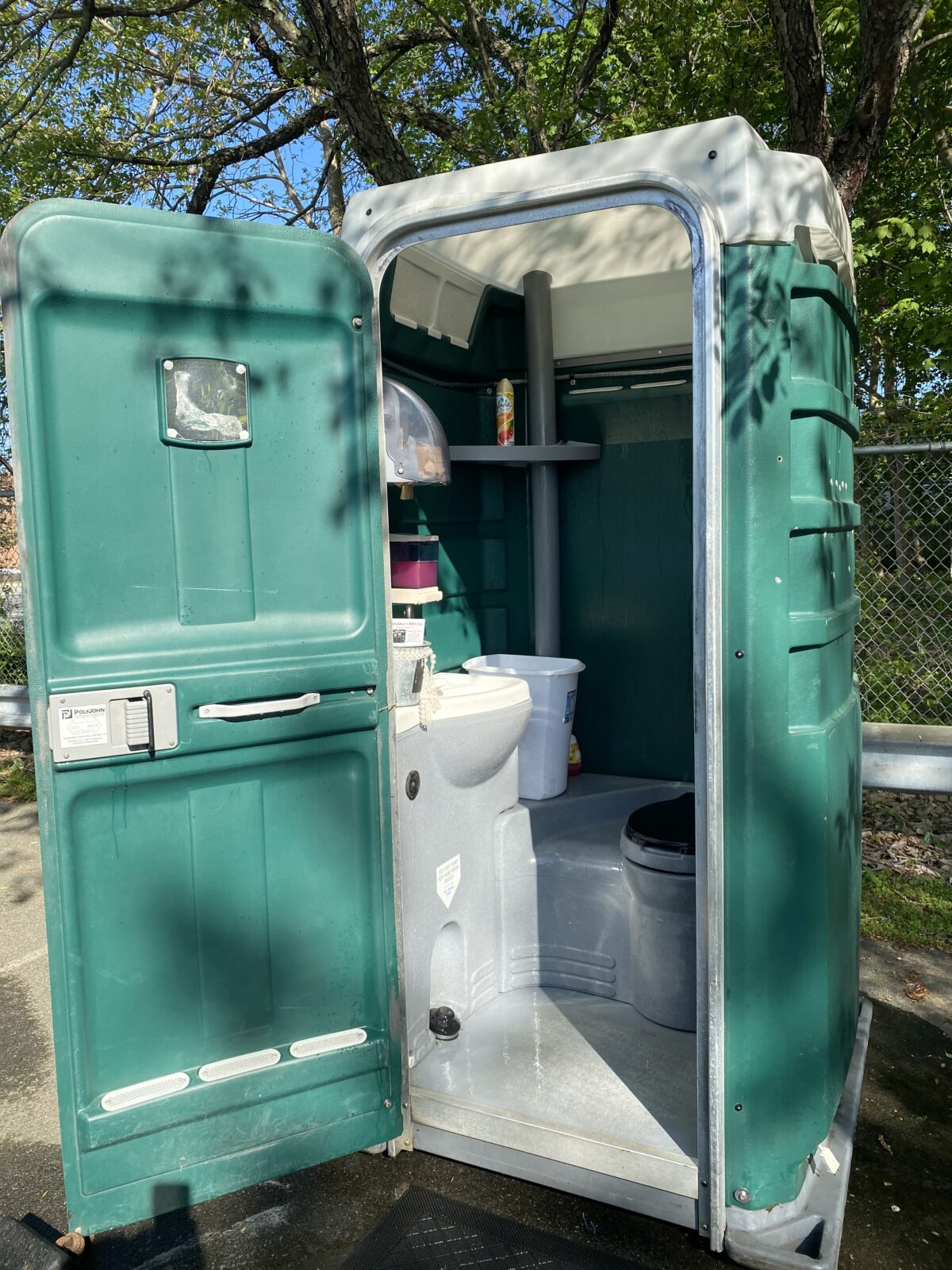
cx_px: 476
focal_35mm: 26
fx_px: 953
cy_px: 635
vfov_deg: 67.3
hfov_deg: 53.1
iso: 32
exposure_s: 1/1072
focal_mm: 4.25
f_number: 1.8
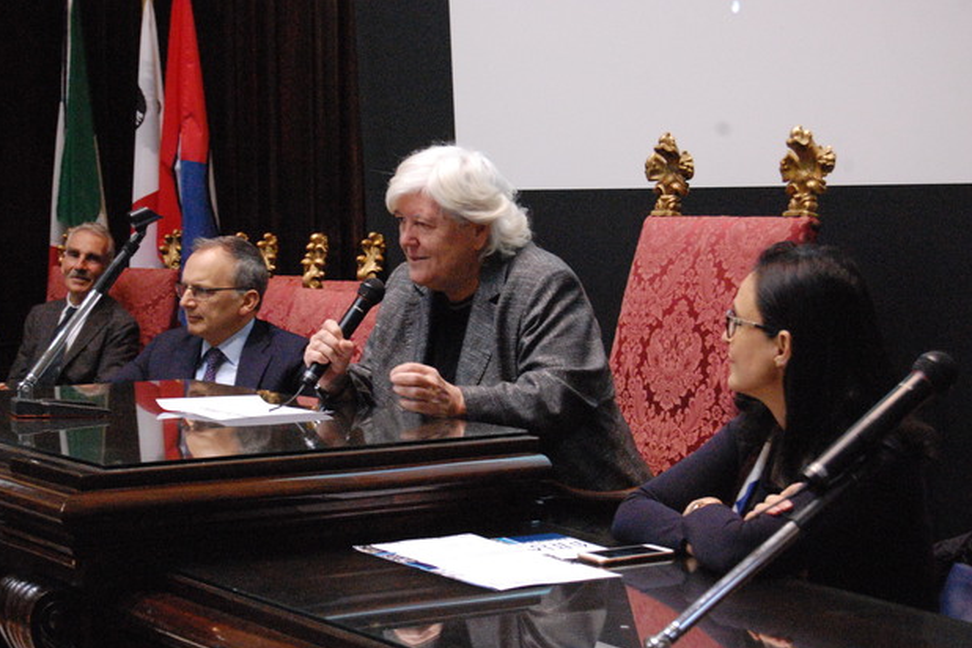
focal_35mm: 84
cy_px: 326
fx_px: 2254
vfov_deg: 16.4
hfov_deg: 24.3
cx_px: 484
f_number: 5.6
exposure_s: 1/50
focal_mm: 55
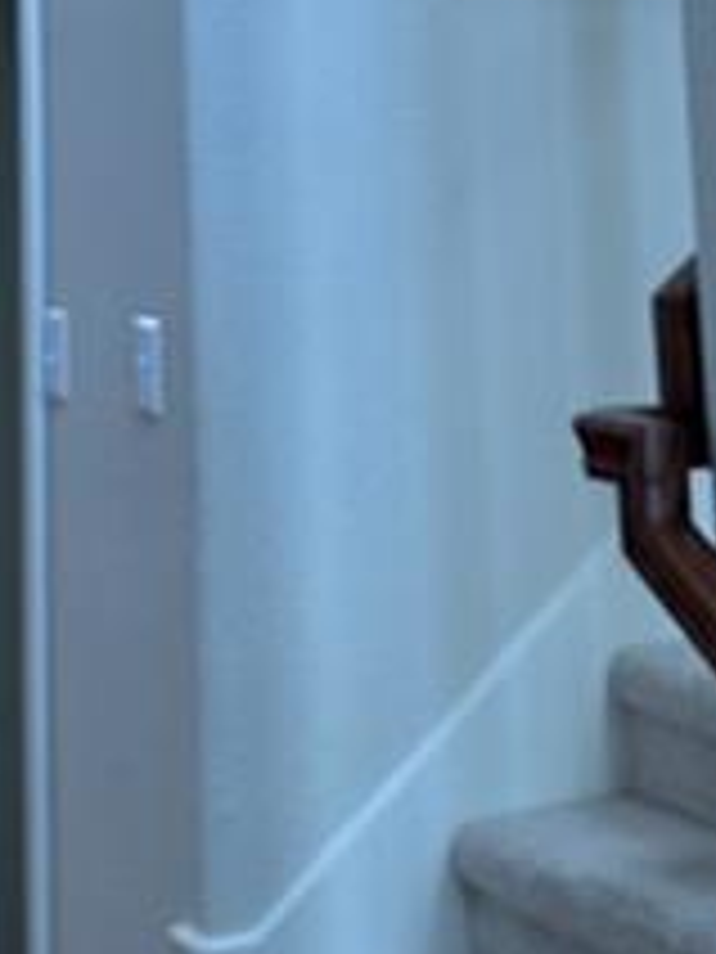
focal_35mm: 87
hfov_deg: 16.9
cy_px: -292
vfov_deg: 20.5
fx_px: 2399
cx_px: 212
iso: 320
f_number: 1.78
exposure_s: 1/60
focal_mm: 6.86
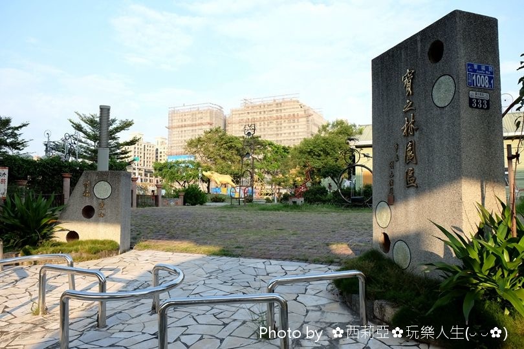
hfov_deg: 67.4
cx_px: 262
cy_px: 174
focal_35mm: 27
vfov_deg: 47.9
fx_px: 393
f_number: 5.6
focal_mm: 18
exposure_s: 1/350
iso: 400
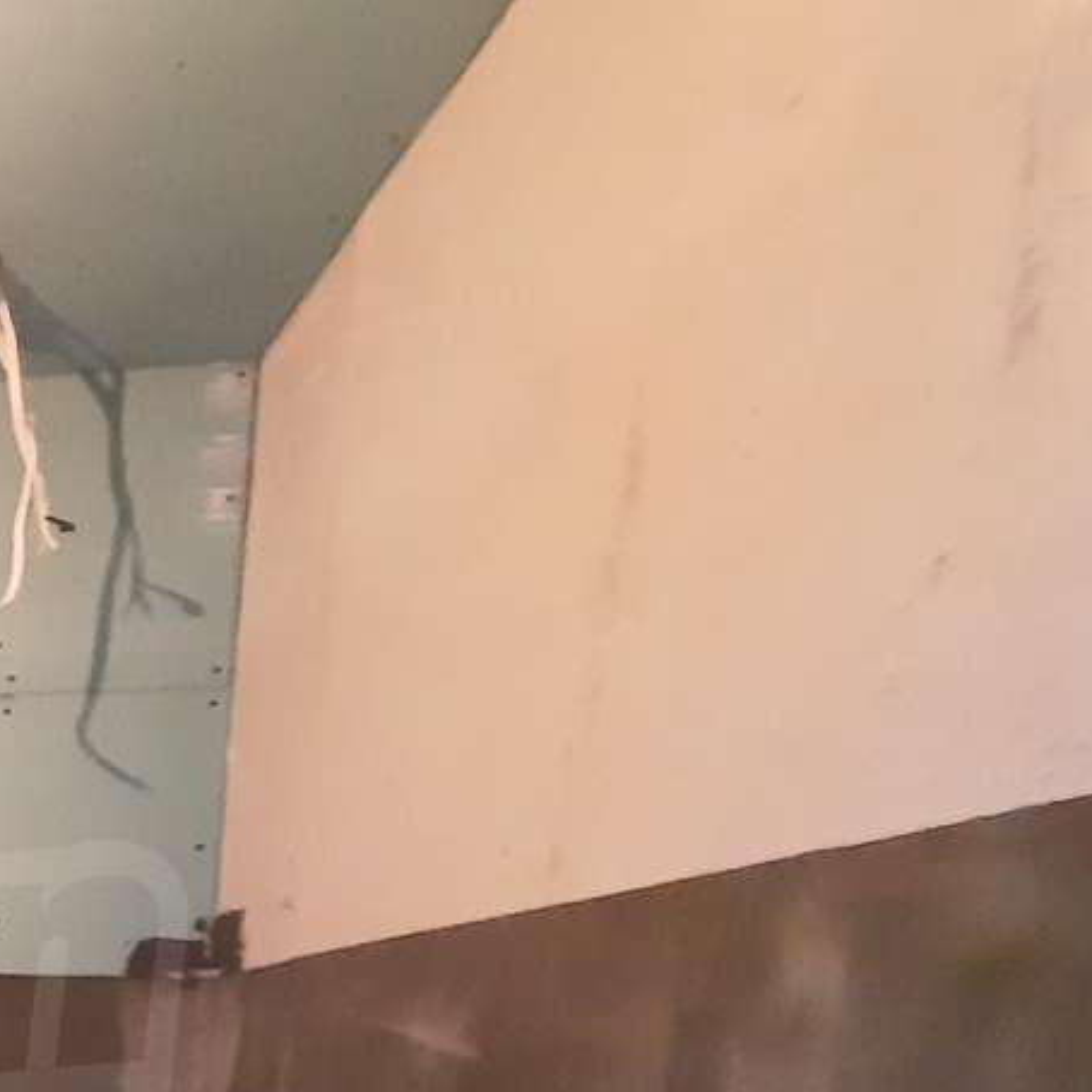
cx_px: -625
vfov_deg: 37.0
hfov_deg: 26.9
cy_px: 1197
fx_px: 1356
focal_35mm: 38
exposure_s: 1/10
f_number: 2.2
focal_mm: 1.74
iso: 800
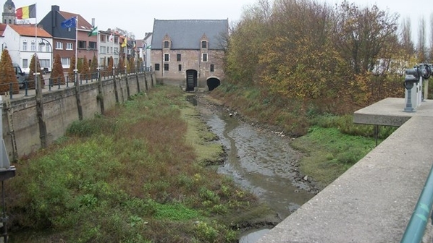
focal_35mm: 35
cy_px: 85
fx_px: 402
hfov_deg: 56.6
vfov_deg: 33.4
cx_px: 216
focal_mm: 5.7
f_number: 2.9
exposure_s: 1/250
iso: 80
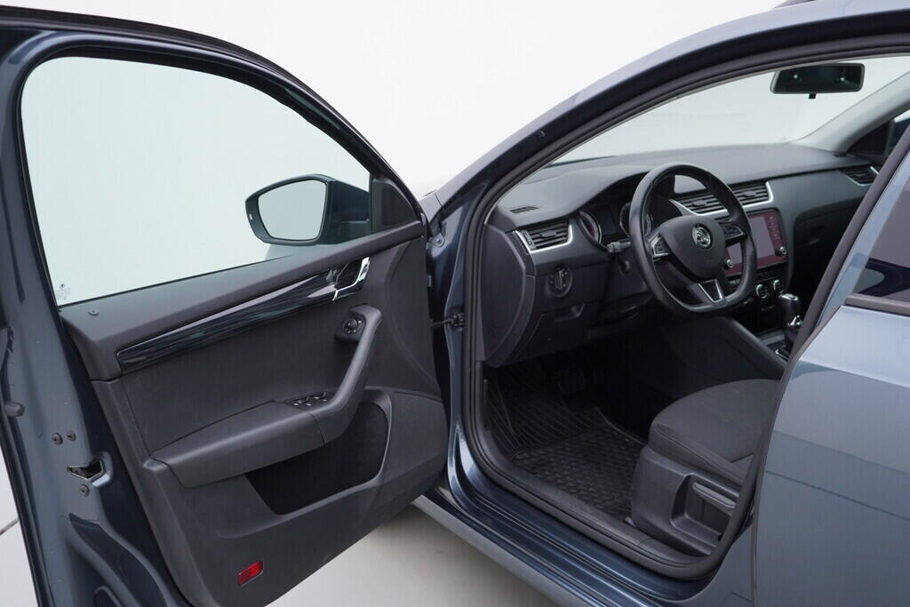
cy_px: 304
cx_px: 455
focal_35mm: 36
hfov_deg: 53.1
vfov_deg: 36.9
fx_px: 910
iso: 125
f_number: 3.5
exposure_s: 1/60
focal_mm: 24
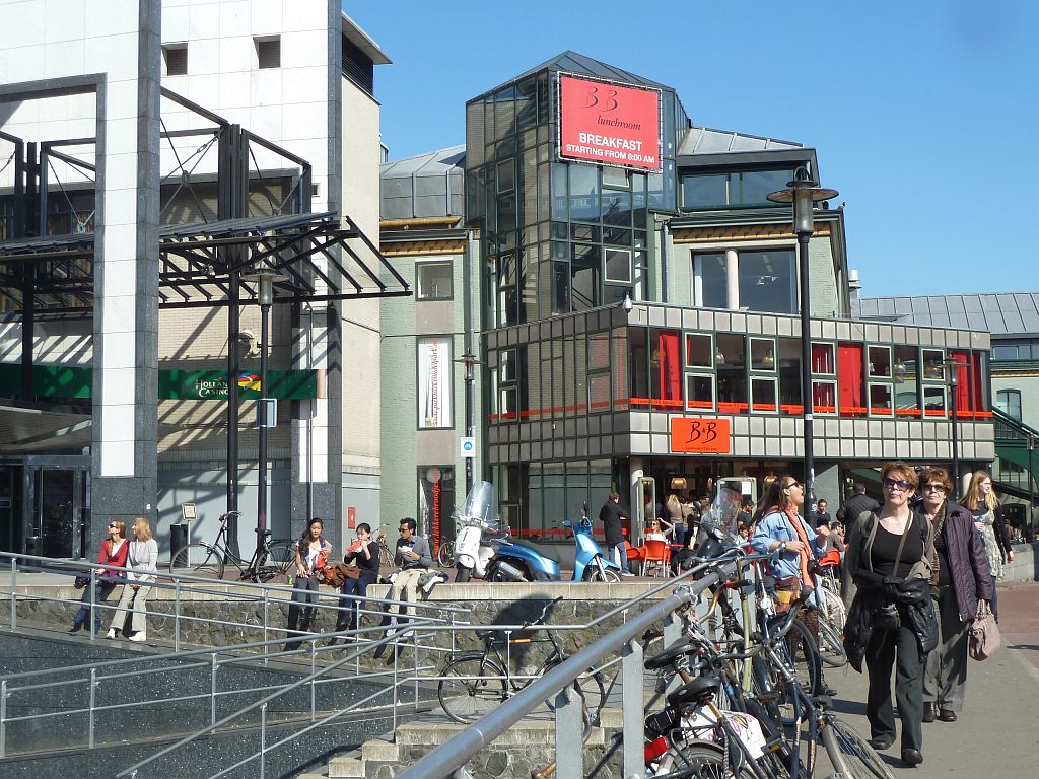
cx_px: 520
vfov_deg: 28.0
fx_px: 1561
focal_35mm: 52
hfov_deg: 36.8
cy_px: 390
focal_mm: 8.5
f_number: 3.8
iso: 80
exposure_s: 1/500
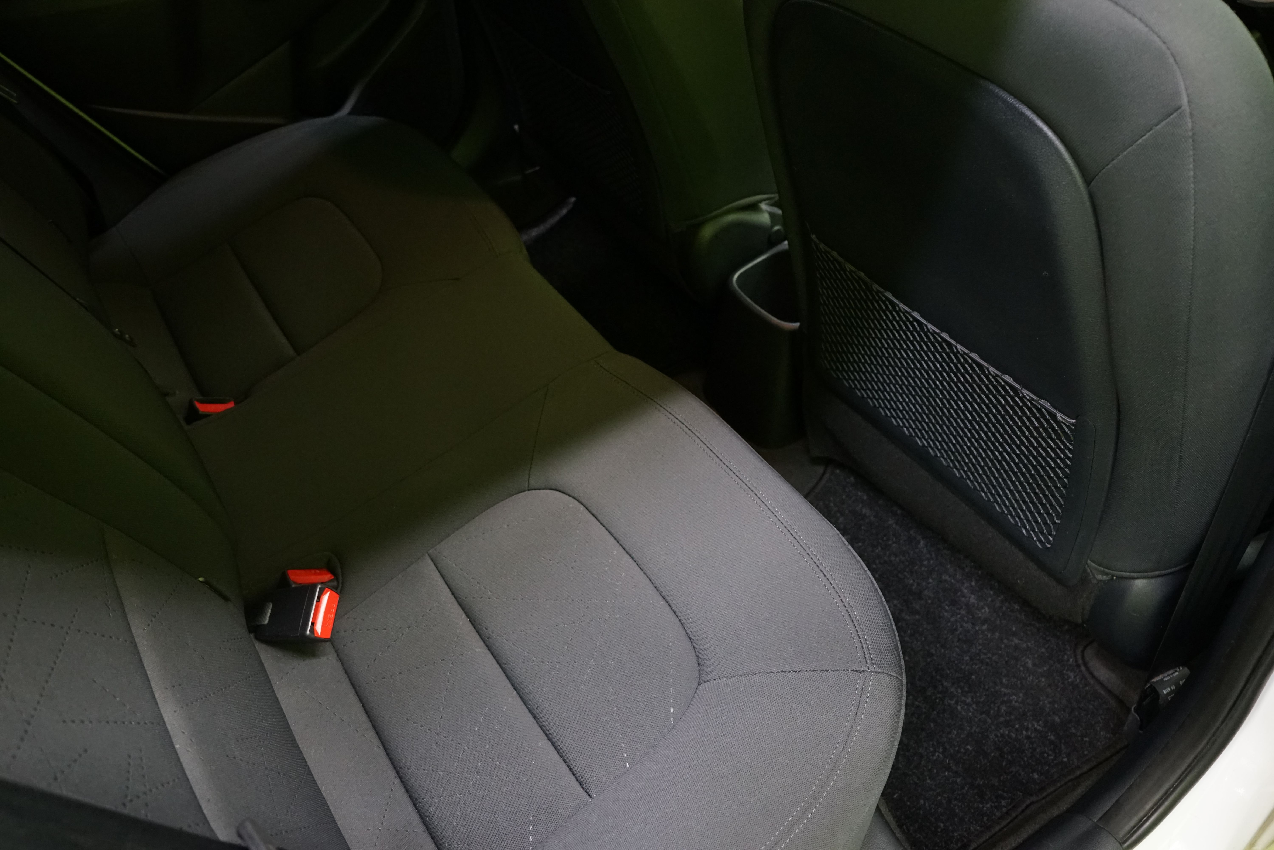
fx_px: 1062
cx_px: 637
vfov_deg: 43.6
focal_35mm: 30
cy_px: 425
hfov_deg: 61.9
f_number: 5.6
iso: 3200
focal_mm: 30
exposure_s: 1/15
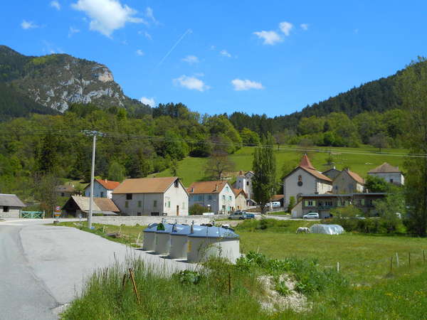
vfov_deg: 32.9
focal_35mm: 44
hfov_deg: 42.9
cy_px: 160
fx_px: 543
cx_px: 214
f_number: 4.7
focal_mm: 7.9
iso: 80
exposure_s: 1/500
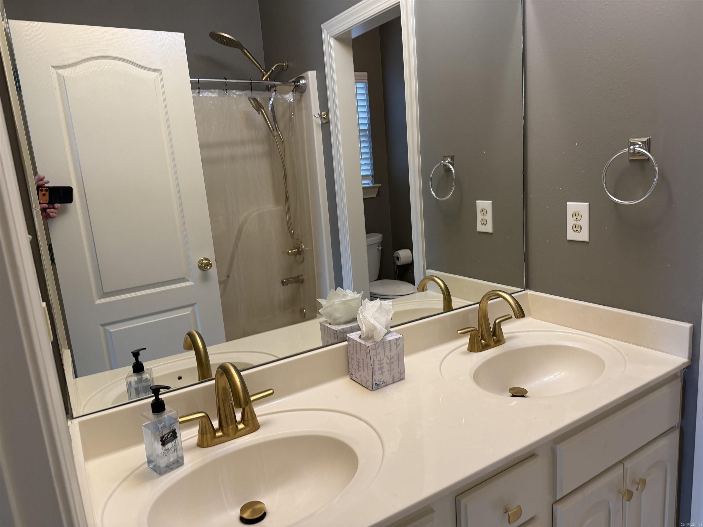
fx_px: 487
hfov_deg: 71.6
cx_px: 352
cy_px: 264
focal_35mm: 24
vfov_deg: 56.8
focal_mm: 6.76
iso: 160
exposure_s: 1/60
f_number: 1.78
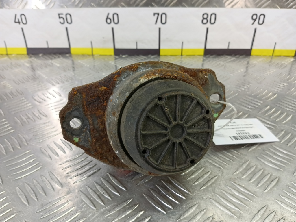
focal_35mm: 23
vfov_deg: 58.9
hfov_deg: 73.9
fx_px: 197
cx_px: 148
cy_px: 111
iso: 154
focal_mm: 4.11
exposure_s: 1/50
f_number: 1.6
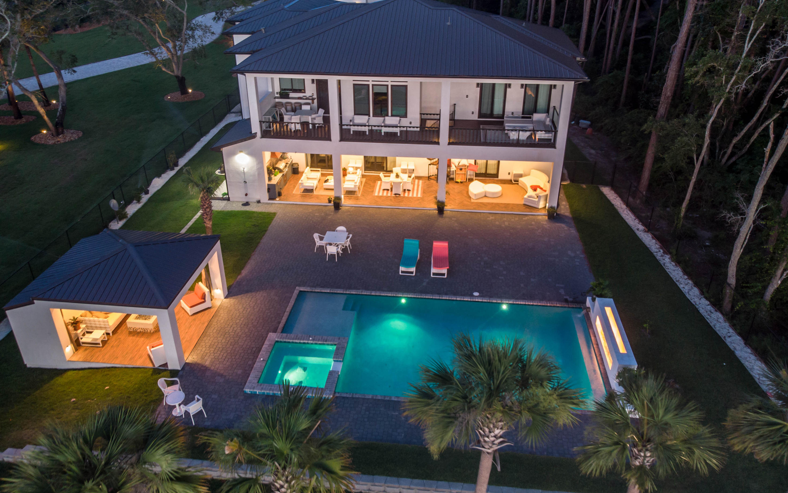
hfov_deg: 70.4
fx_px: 558
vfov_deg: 47.5
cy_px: 218
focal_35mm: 26
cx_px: 387
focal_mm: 4.5
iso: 100
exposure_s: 1
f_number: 2.8
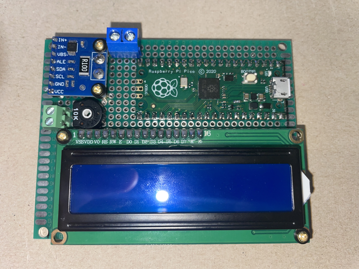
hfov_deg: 67.3
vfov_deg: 53.1
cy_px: 134
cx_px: 180
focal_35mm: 26
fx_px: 270
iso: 32
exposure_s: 1/77
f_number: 1.6
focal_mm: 4.2
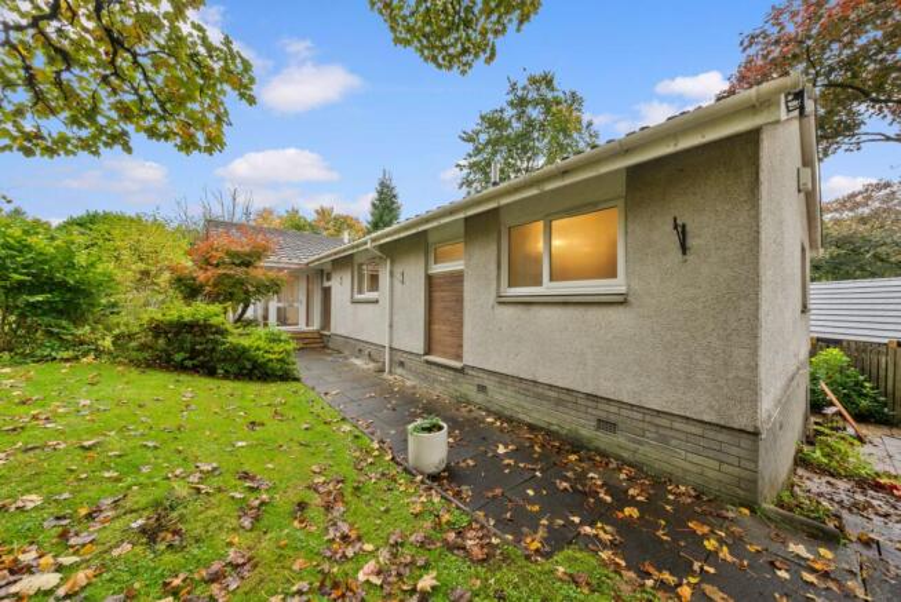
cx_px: 450
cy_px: 301
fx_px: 301
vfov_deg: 90.1
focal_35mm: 12
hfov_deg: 112.6
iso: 640
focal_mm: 12
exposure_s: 1/2
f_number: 22
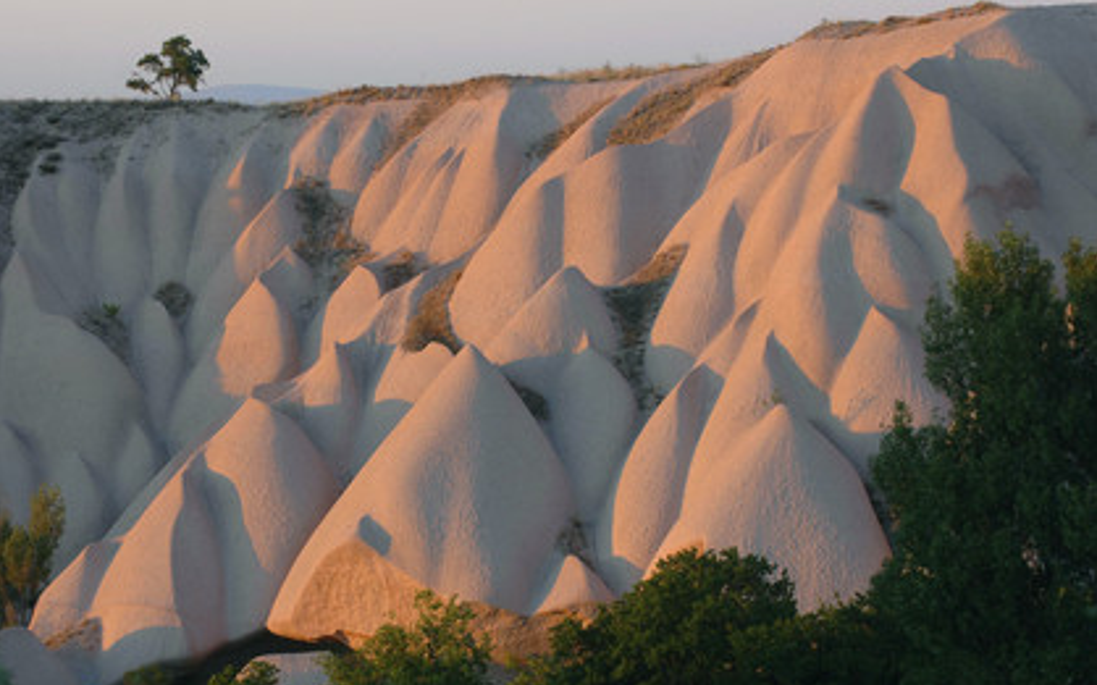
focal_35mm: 193
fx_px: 5754
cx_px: 550
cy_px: 325
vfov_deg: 6.8
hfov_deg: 10.9
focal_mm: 125
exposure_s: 1/200
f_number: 4
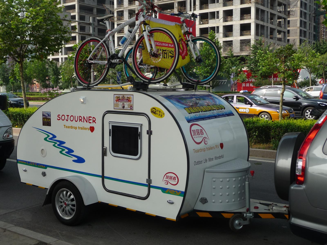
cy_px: 122
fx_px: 406
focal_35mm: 43
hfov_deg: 43.9
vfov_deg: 33.6
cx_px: 164
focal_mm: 7.1
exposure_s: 1/500
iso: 100
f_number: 4
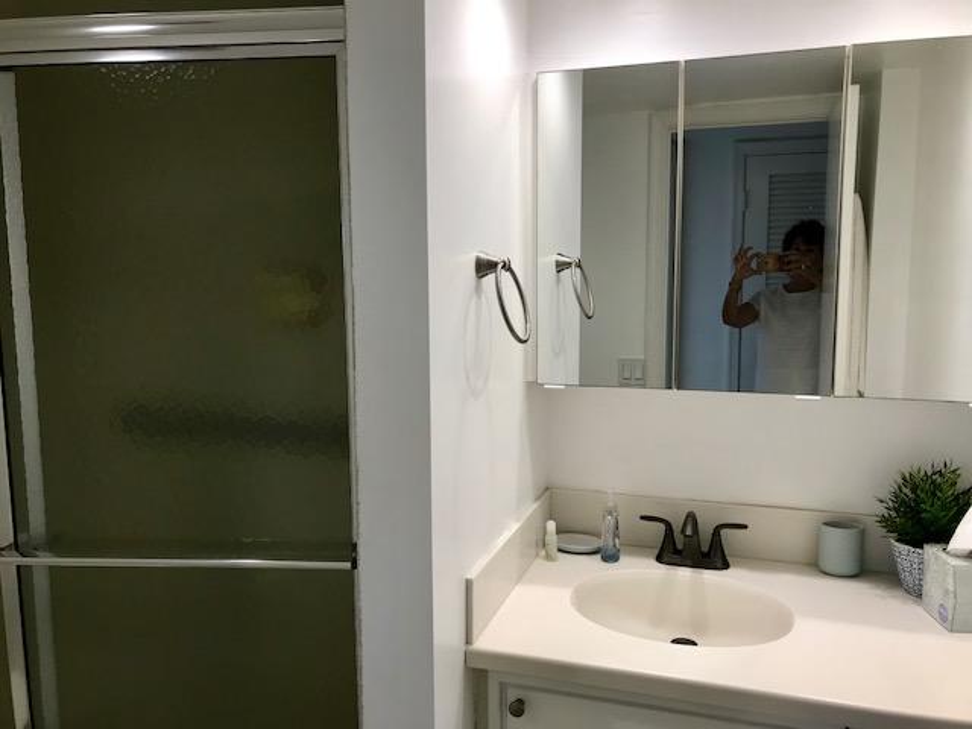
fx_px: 786
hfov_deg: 63.4
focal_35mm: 28
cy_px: 364
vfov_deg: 49.7
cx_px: 486
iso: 32
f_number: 1.8
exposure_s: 1/120
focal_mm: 3.99
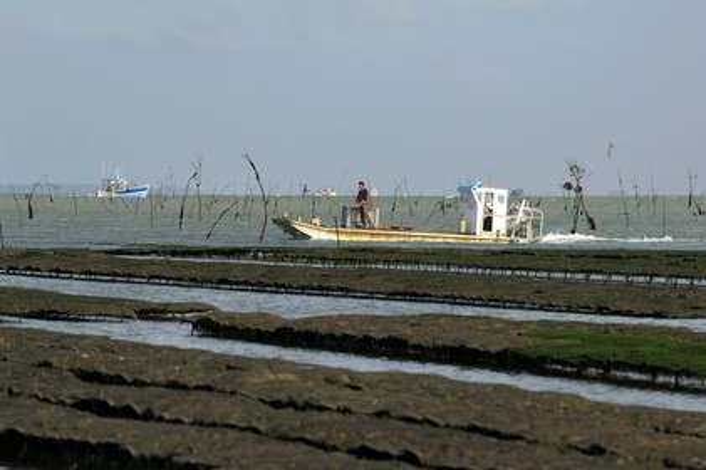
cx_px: 353
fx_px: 5879
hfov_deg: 6.9
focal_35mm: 300
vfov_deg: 4.6
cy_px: 235
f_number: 6
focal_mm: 200
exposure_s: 1/320
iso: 100
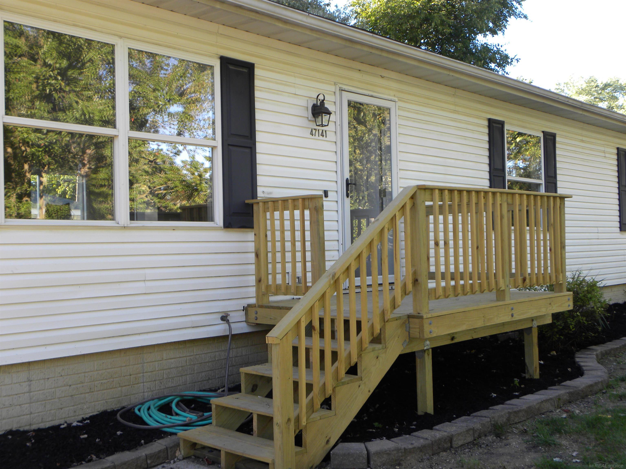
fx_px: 741
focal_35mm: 41
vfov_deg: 35.1
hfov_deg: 45.8
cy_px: 234
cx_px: 313
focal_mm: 7.3
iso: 68
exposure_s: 1/78
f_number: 3.2
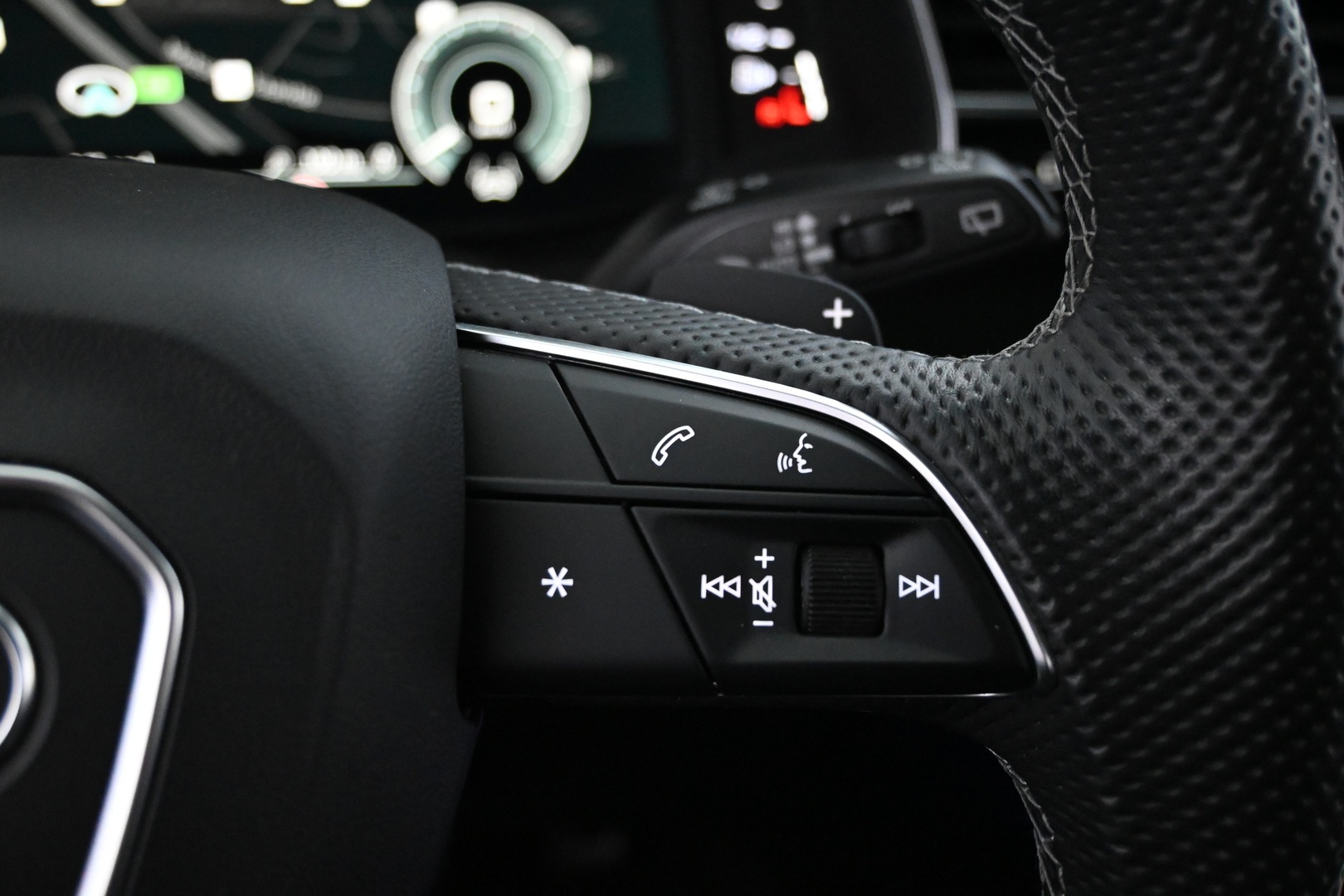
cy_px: 448
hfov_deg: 52.2
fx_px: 1372
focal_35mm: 37
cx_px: 672
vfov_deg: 36.2
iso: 5600
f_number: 4.2
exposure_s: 1/40
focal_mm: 24.5
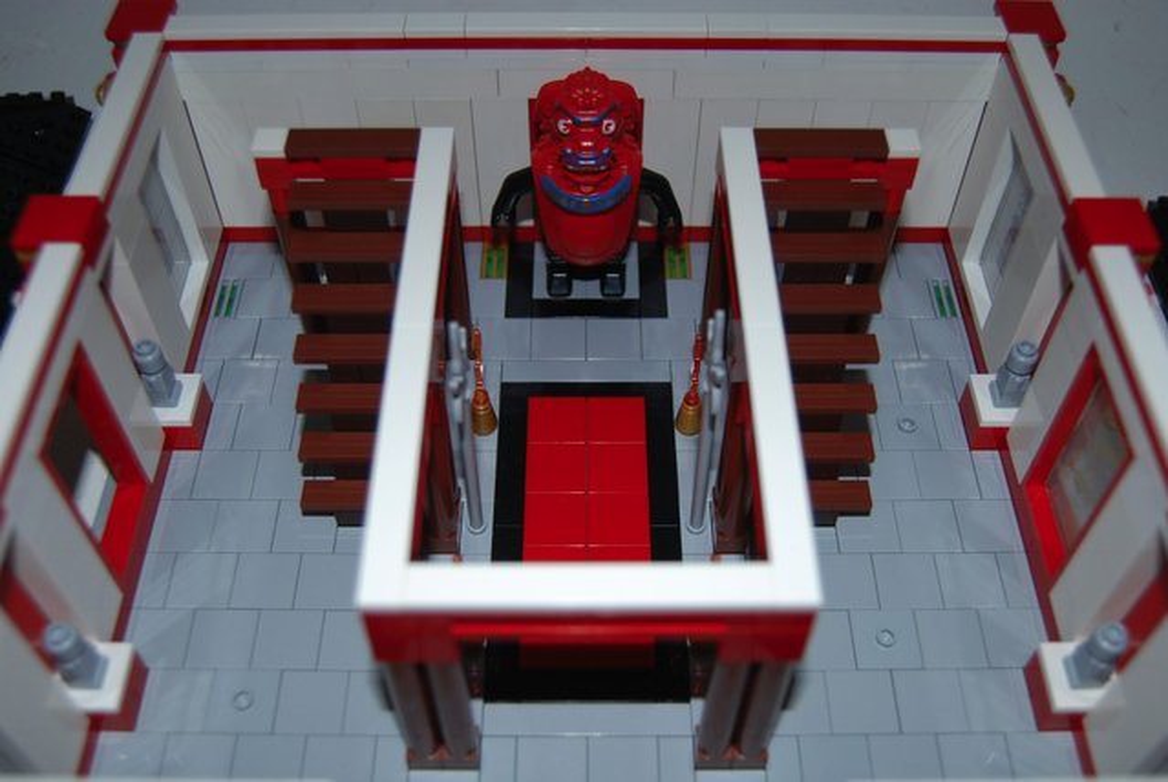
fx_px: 1170
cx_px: 584
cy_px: 391
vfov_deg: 37.0
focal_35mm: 36
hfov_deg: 53.1
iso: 200
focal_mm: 24
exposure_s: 1/60
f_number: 4
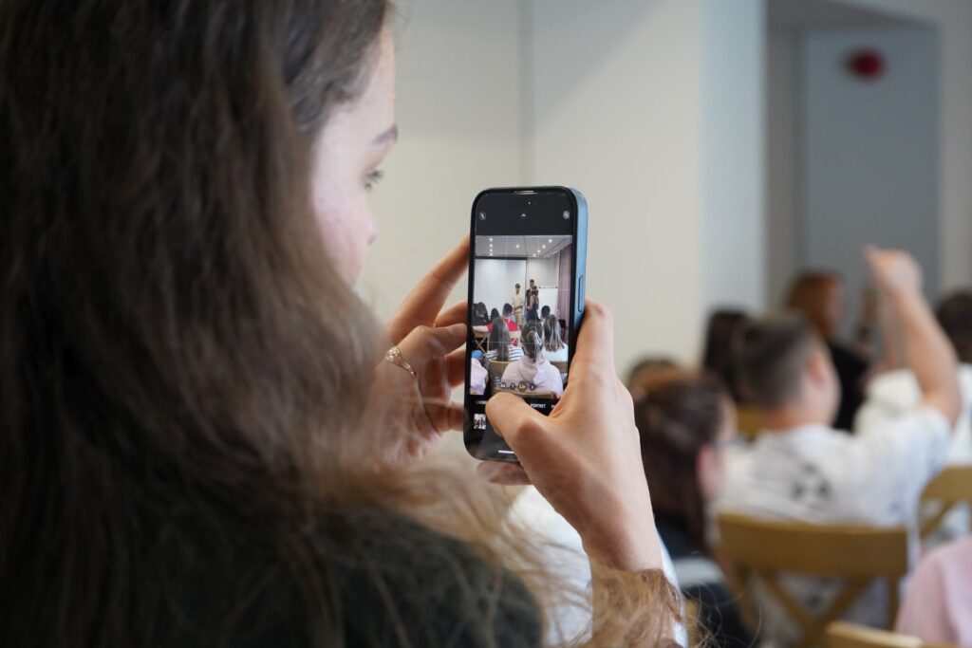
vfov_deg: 19.5
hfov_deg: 28.8
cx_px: 486
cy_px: 324
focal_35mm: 70
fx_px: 1890
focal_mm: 70
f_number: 5.6
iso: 3200
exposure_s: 1/80
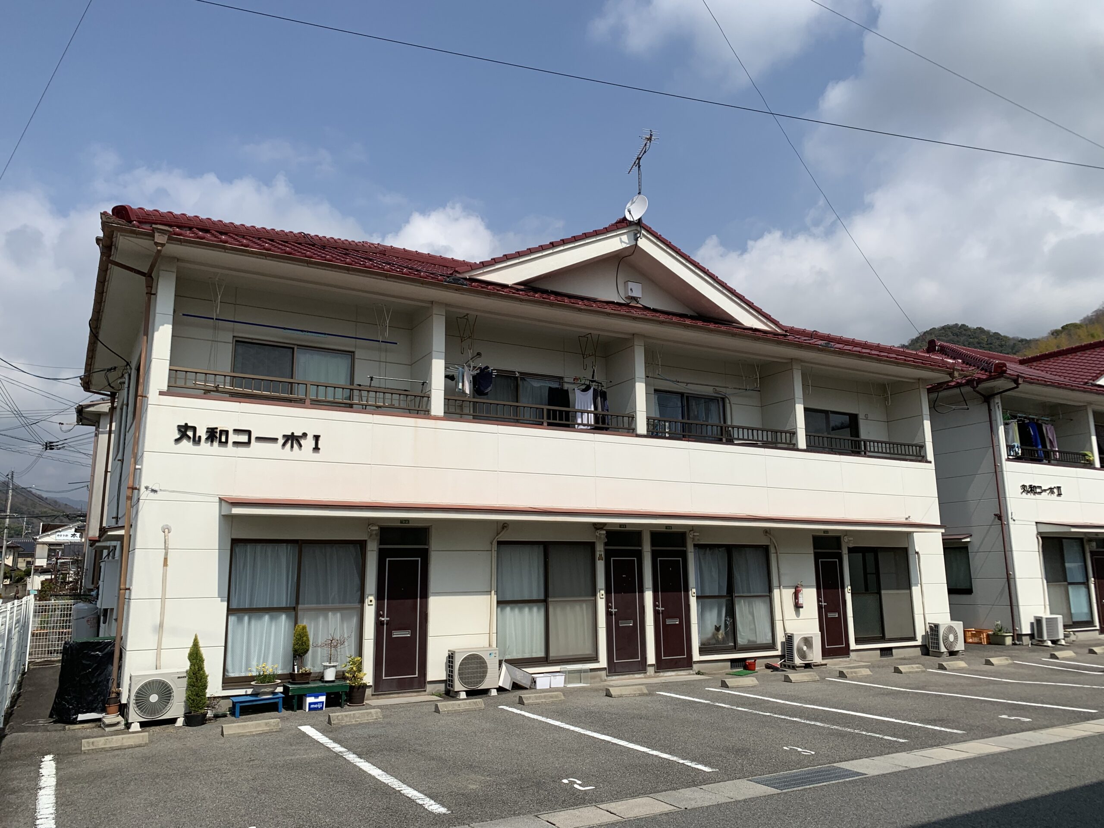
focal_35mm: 26
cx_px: 552
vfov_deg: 53.1
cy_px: 414
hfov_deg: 67.3
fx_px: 829
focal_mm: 4.25
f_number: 1.8
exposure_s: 1/4098
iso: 25
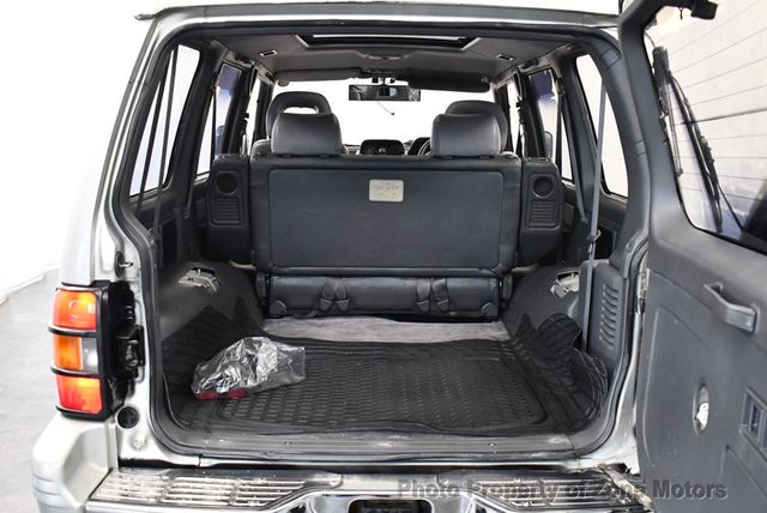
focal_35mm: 36
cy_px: 256
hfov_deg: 53.1
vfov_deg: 36.9
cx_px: 384
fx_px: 768
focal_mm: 18
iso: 3200
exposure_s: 1/125
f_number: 3.5
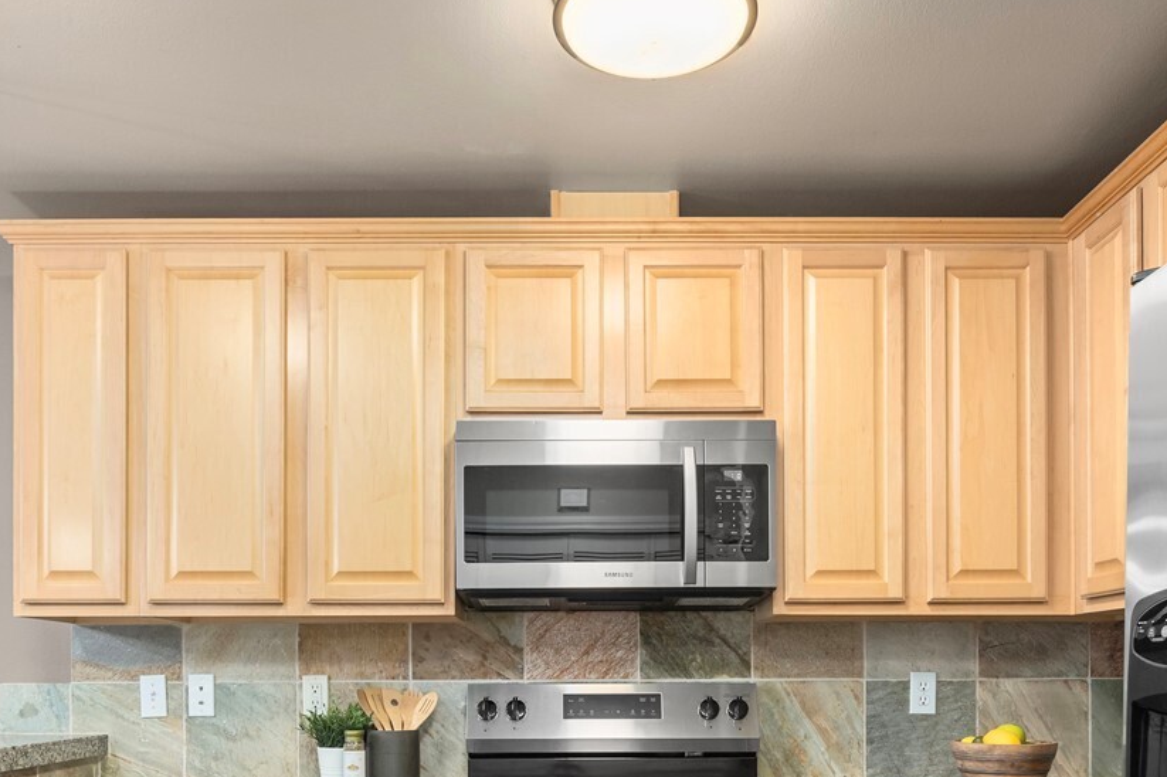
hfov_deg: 57.2
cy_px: 681
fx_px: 1069
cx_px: 578
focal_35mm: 33
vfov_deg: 37.6
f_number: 8
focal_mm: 16
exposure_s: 1/8
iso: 400
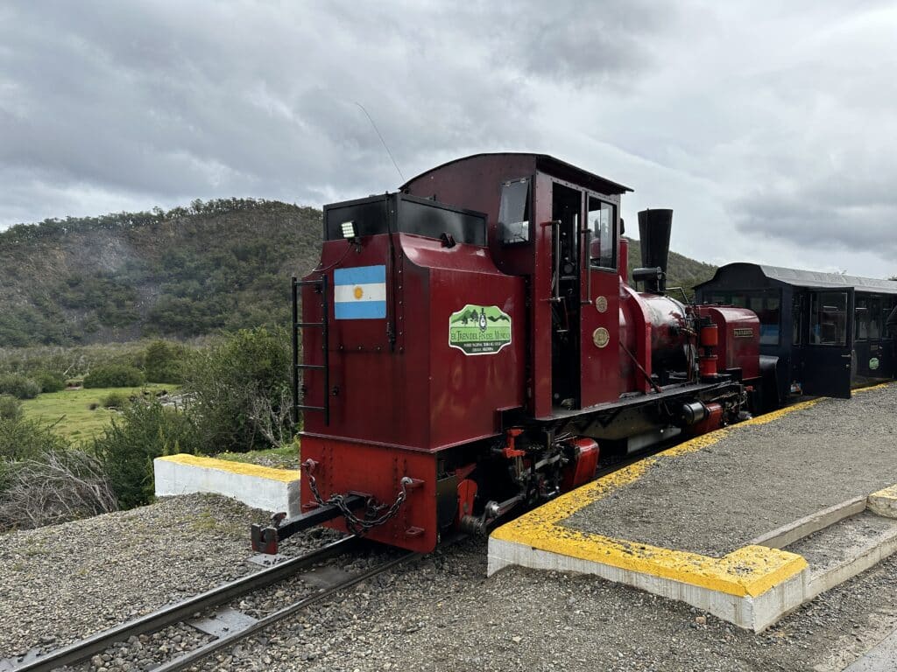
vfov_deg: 56.8
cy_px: 336
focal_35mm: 24
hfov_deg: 71.6
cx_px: 448
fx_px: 622
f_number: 1.78
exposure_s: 1/3247
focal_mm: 6.86
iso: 80
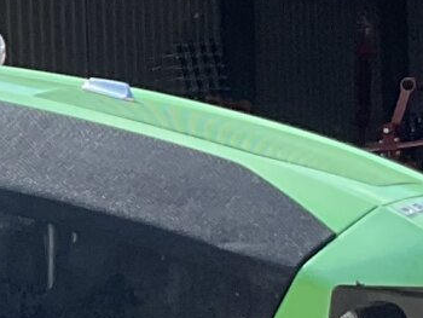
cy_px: 371
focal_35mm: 212
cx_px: -543
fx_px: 2592
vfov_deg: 7.0
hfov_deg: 8.6
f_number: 1.8
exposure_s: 1/883
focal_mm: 3
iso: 16
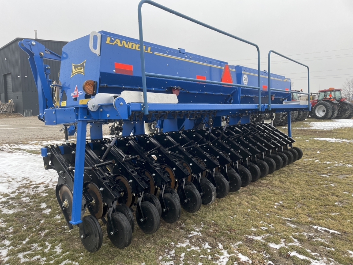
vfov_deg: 53.1
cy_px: 132
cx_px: 176
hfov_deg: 67.3
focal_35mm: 26
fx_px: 265
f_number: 1.6
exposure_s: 1/241
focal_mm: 4.2
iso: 32
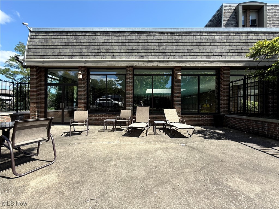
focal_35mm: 14
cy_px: 104
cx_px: 140
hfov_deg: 102.1
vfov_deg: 85.6
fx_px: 113
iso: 50
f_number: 2.2
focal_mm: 2.22
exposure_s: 1/701
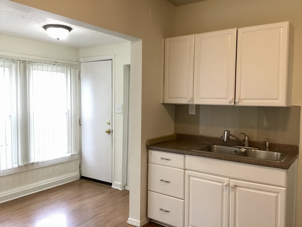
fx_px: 270
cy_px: 114
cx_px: 151
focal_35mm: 31
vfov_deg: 45.4
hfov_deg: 58.4
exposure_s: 1/30
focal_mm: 3.3
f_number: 2.4
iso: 32
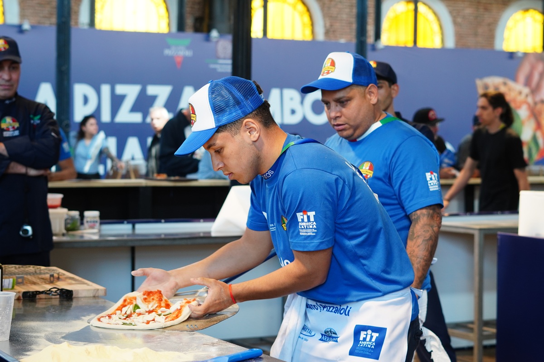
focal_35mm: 75
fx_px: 1133
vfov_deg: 18.2
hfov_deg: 27.0
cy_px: 181
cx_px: 272
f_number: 3.5
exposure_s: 1/125
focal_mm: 50
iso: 640
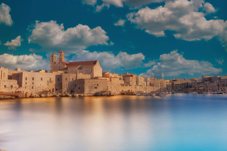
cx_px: 114
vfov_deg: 45.0
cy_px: 76
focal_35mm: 29
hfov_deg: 63.7
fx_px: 183
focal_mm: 29
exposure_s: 258
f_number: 8
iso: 64
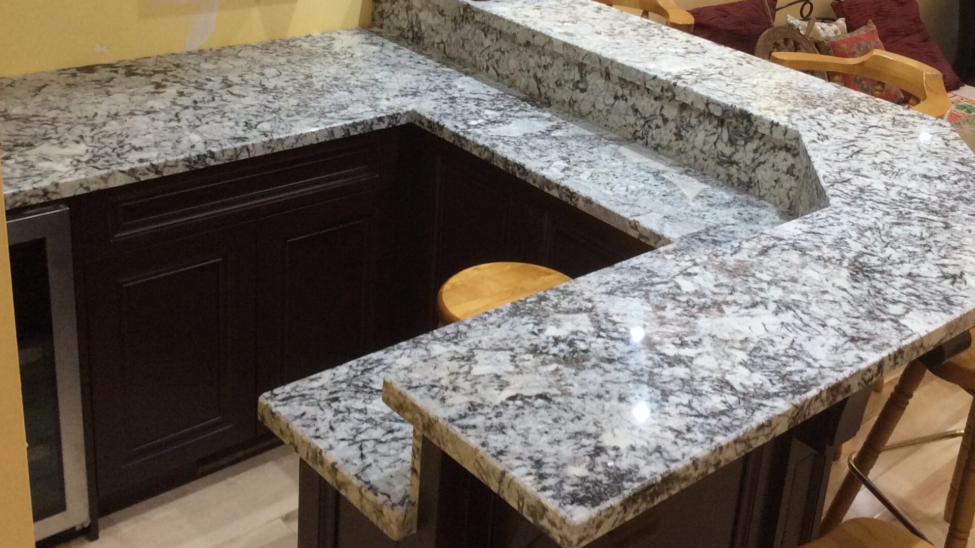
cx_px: 564
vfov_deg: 24.6
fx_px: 1241
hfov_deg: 42.8
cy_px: 133
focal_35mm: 48
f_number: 2.4
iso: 80
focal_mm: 3.3
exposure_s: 1/24
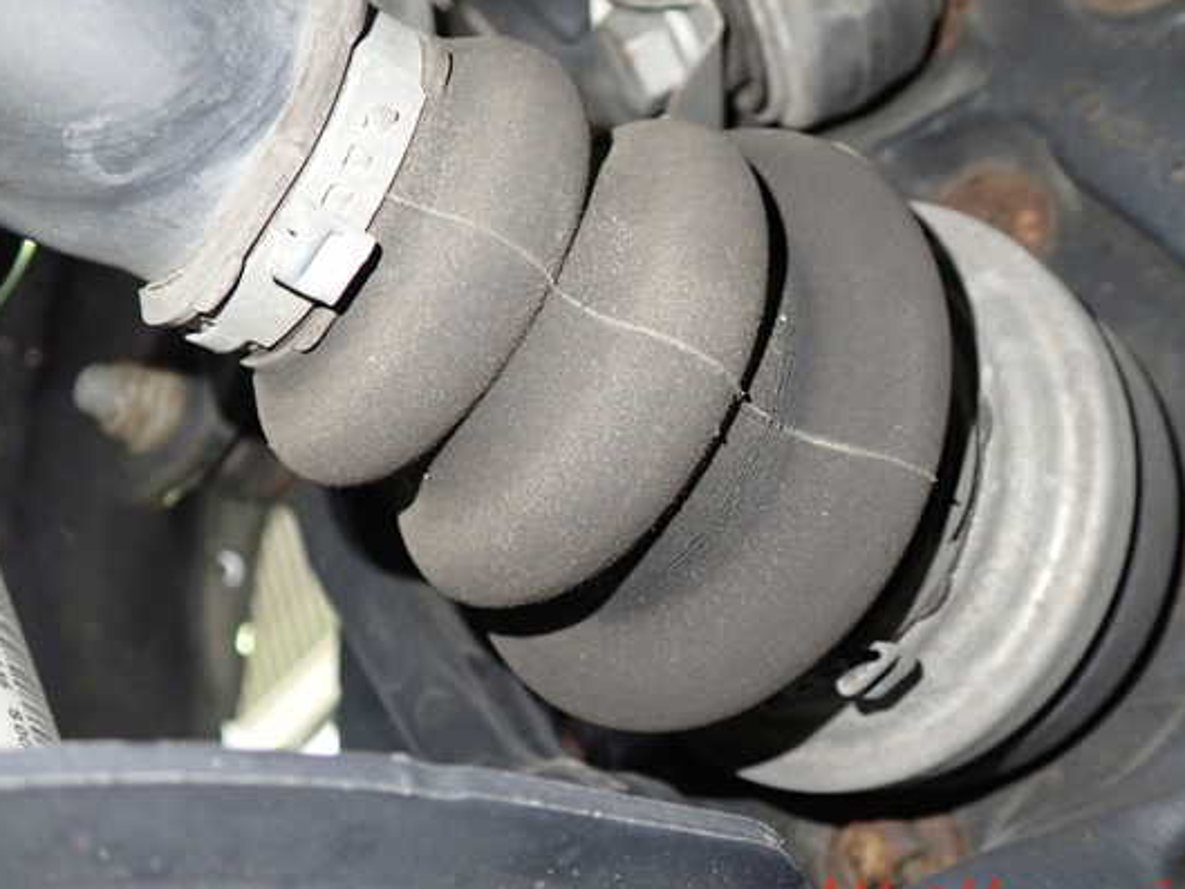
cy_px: 428
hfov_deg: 53.8
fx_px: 1164
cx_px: 661
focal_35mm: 34
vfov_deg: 41.8
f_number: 2.3
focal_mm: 5.4
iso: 800
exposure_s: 1/30
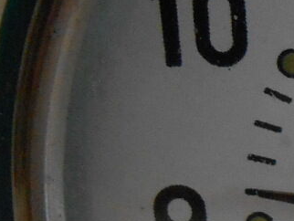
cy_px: 151
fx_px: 1096
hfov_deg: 13.1
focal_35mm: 129
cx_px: 594
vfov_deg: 11.5
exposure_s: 1/250
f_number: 3.5
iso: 400
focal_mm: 4.6
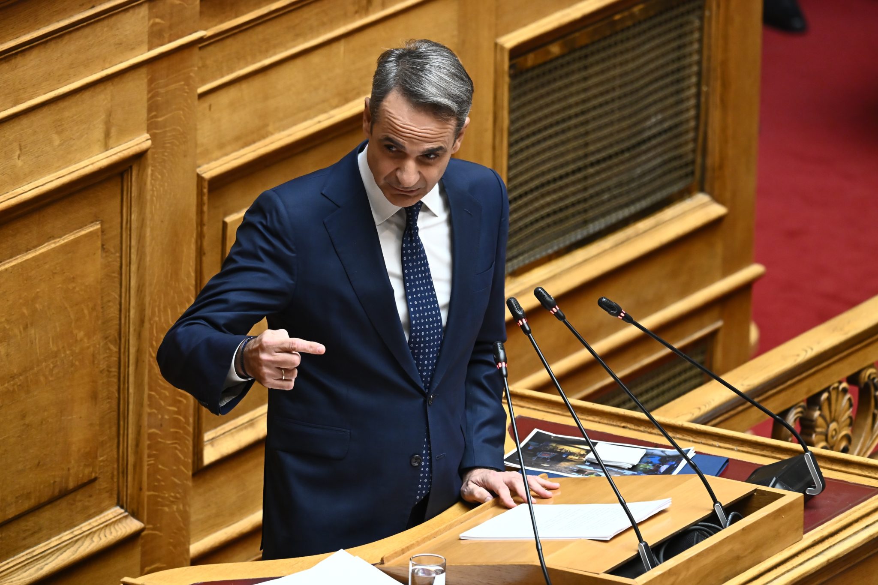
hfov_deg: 5.4
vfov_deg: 3.6
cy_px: 292
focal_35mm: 380
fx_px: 9266
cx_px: 439
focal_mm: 380
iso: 4000
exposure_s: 1/200
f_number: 6
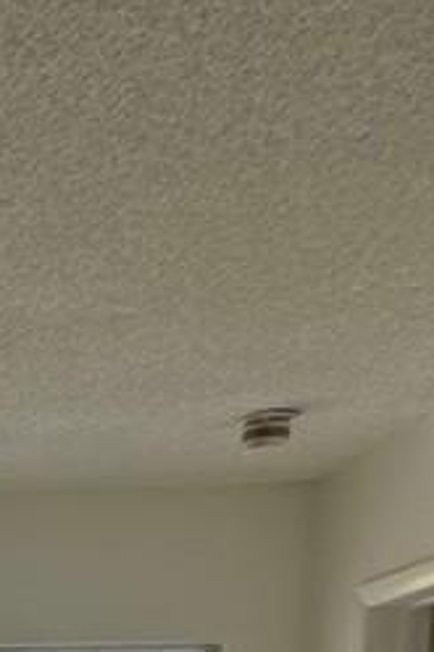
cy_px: 1107
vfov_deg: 18.1
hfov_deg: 12.4
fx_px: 1702
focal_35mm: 94
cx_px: -489
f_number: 2.2
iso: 40
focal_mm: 2.22
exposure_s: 1/187
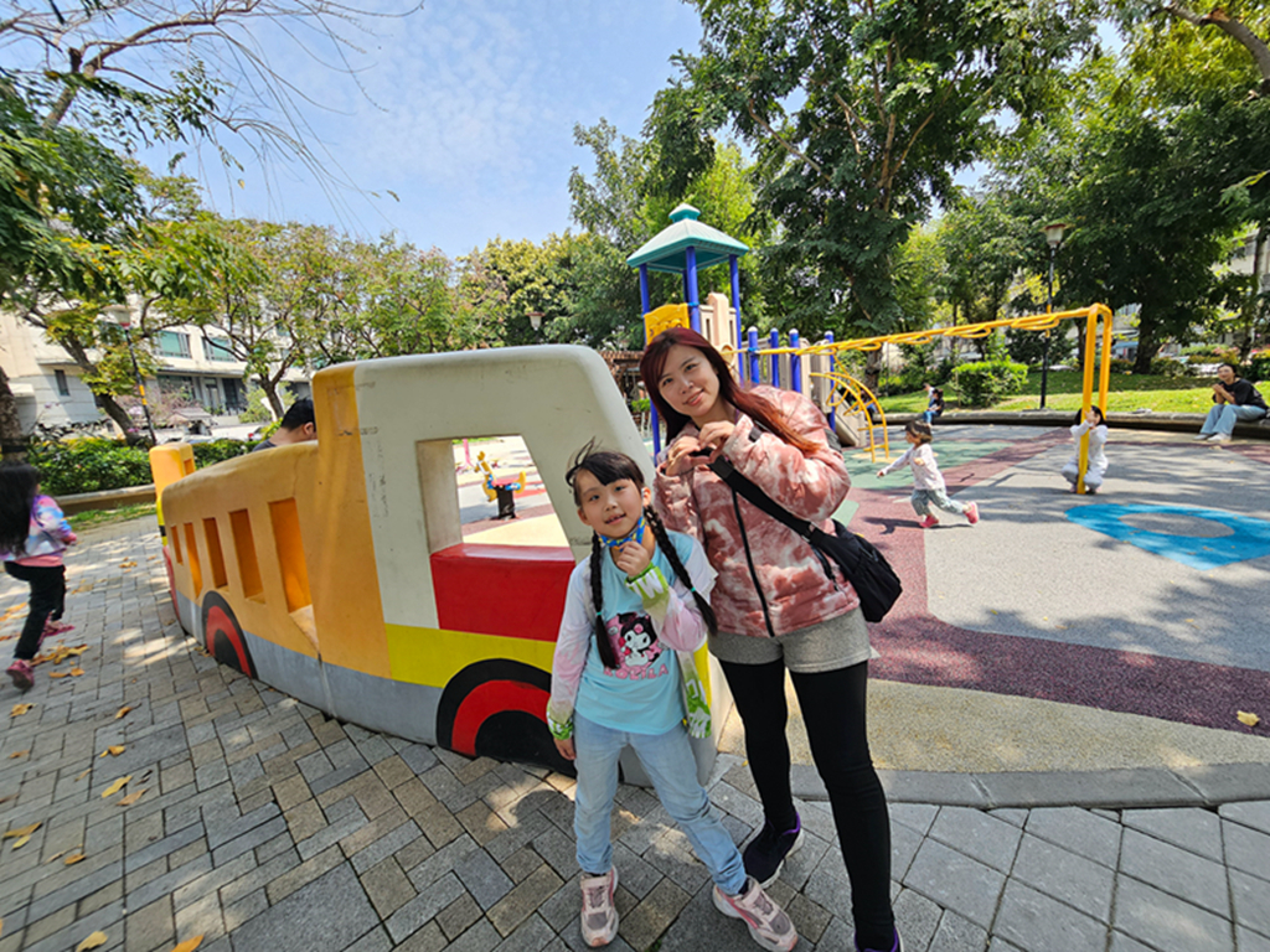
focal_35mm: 13
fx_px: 477
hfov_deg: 106.2
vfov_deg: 89.9
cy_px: 476
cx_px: 635
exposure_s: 1/461
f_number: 2.2
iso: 50
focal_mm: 2.2
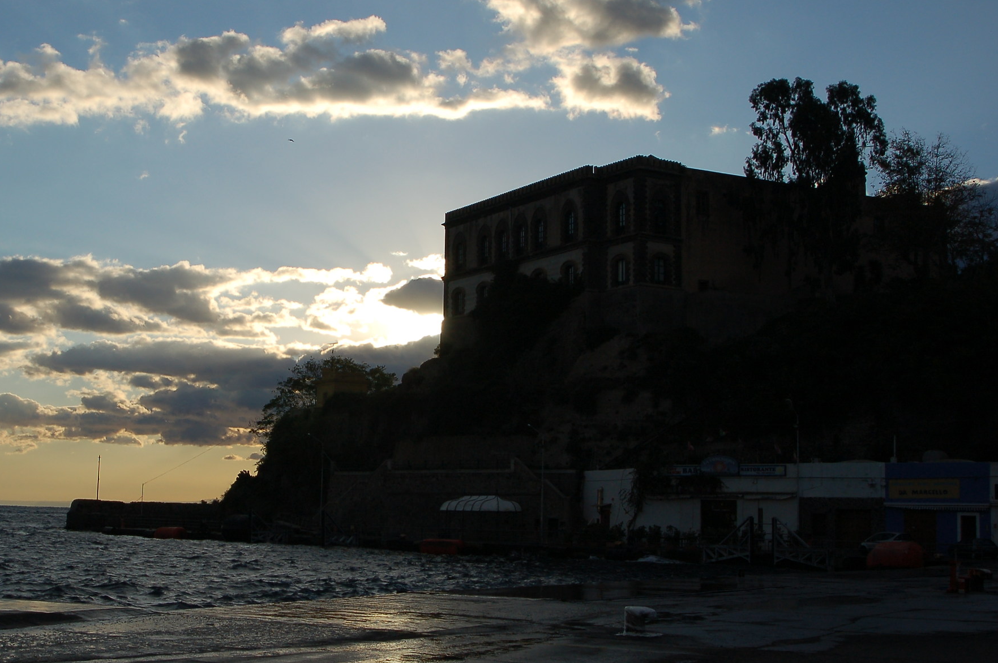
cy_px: 346
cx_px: 328
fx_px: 1357
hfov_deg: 39.9
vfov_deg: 27.5
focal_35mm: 49
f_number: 11
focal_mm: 24
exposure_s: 1/640
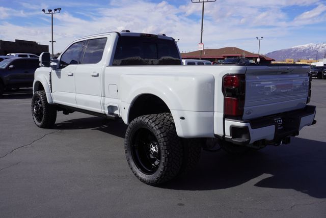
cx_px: 163
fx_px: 299
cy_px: 109
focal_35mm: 33
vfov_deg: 40.0
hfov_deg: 57.2
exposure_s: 1/250
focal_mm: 22
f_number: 10
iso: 100
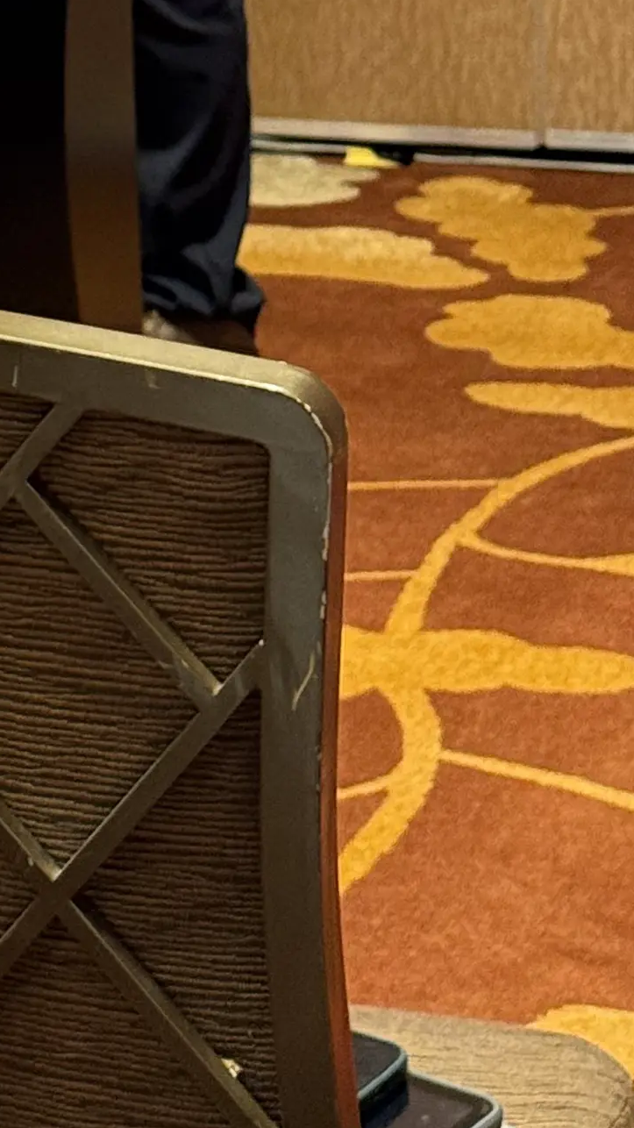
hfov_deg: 7.2
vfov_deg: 12.8
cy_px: -270
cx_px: -509
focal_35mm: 164
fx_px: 4903
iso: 250
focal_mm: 6.76
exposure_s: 1/50
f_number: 1.78
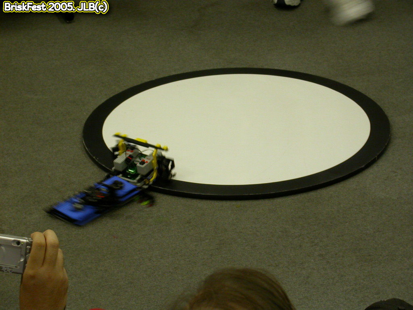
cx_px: 206
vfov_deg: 13.3
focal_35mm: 111
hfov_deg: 17.7
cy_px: 155
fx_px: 1324
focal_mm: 23.1
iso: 100
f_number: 4.2
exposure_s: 1/12.5
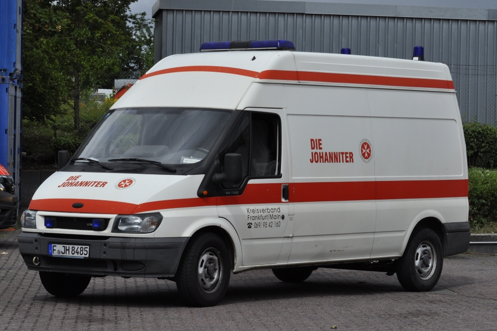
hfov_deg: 19.5
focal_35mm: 105
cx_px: 248
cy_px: 166
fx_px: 1449
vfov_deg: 13.0
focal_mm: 70
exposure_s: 1/1250
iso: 500
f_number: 9
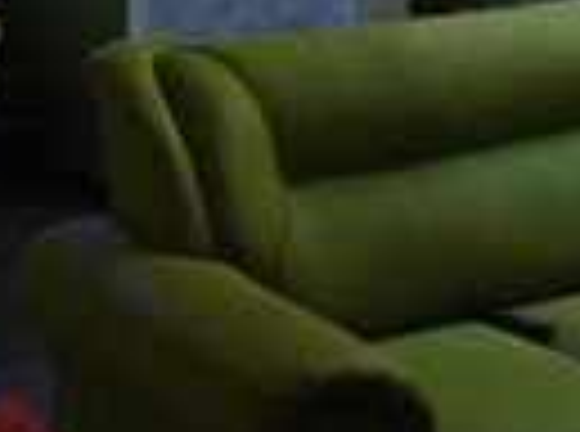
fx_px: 1621
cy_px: -243
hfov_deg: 19.7
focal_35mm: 97
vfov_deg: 14.1
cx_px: 584
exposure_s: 1/60
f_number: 3.2
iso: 200
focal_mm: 4.6
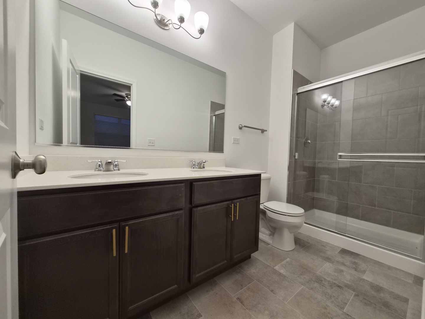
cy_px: 160
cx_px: 212
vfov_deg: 89.9
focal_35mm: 13
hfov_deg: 106.2
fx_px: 160
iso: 80
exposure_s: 1/60
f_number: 2.2
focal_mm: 1.7
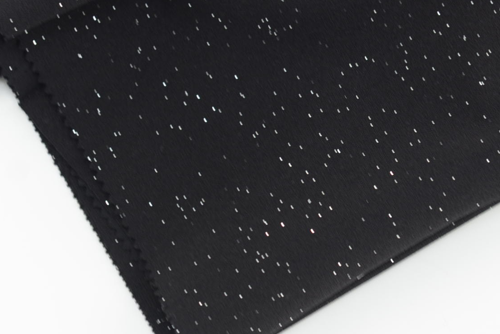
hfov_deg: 15.1
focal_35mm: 135
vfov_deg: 10.2
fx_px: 1876
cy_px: 122
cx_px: 356
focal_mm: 50
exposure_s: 1/60
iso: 100
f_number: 4
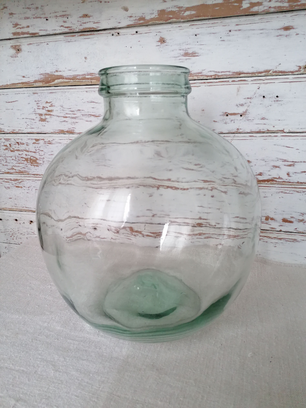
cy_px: 204
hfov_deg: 51.4
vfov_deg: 65.3
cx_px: 153
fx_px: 318
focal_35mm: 27
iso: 320
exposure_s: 1/25
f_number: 1.8
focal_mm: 4.75
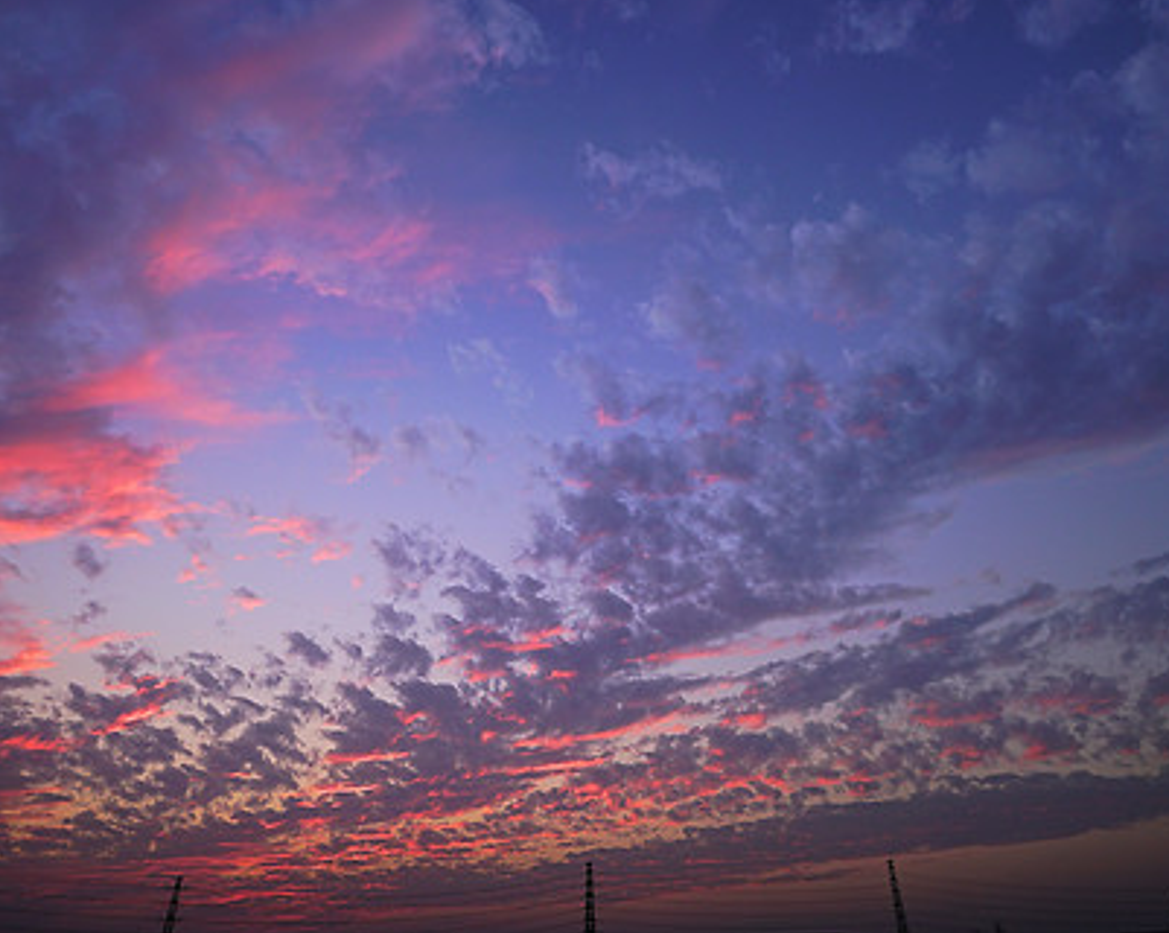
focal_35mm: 24
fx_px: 830
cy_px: 413
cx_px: 580
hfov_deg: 70.3
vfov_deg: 58.5
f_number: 5
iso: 200
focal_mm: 16
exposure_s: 1/160
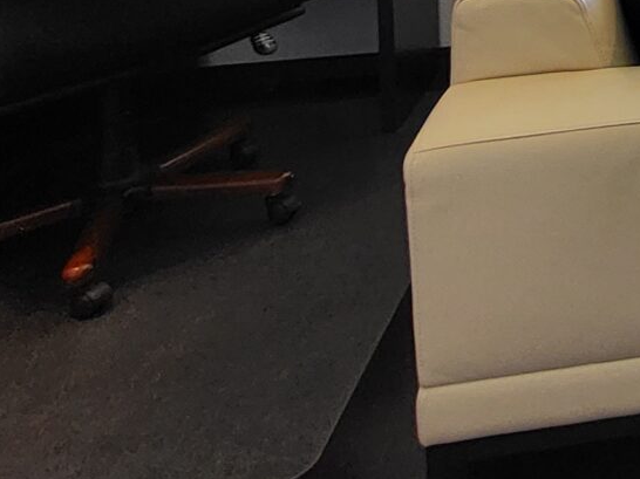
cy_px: -390
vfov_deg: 18.6
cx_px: 1104
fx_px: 1127
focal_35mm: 61
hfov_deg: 22.0
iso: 64
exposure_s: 1/50
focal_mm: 1.74
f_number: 2.2
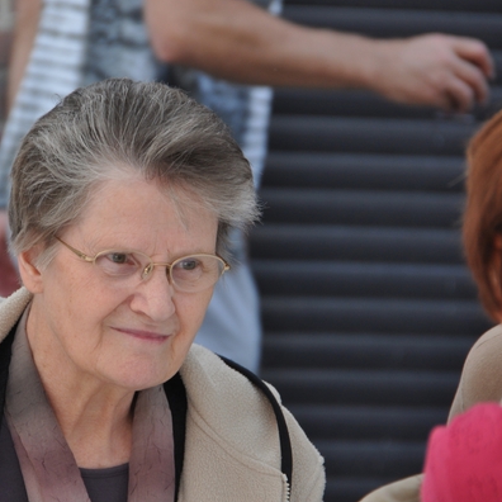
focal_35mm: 328
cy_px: 251
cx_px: 165
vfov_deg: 5.3
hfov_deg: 5.3
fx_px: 5382
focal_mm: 170
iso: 400
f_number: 5.6
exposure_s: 1/250
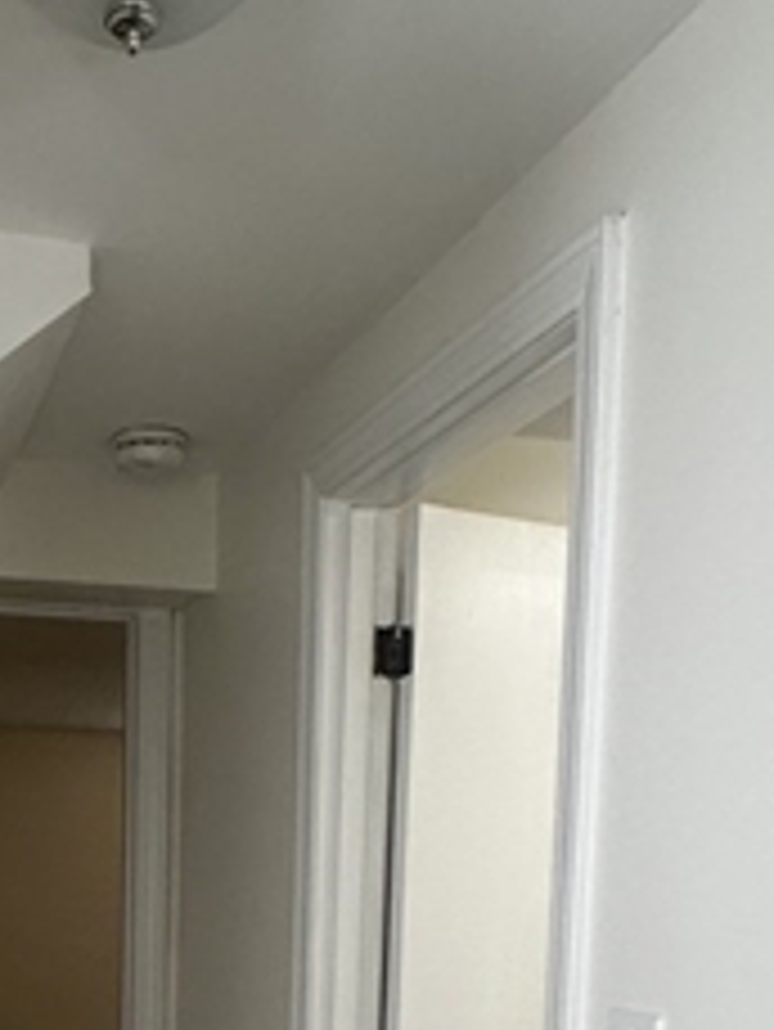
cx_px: 140
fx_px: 1400
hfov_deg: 30.1
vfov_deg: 35.6
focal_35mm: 47
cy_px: 1079
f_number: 2.2
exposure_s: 1/120
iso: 200
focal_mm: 2.22
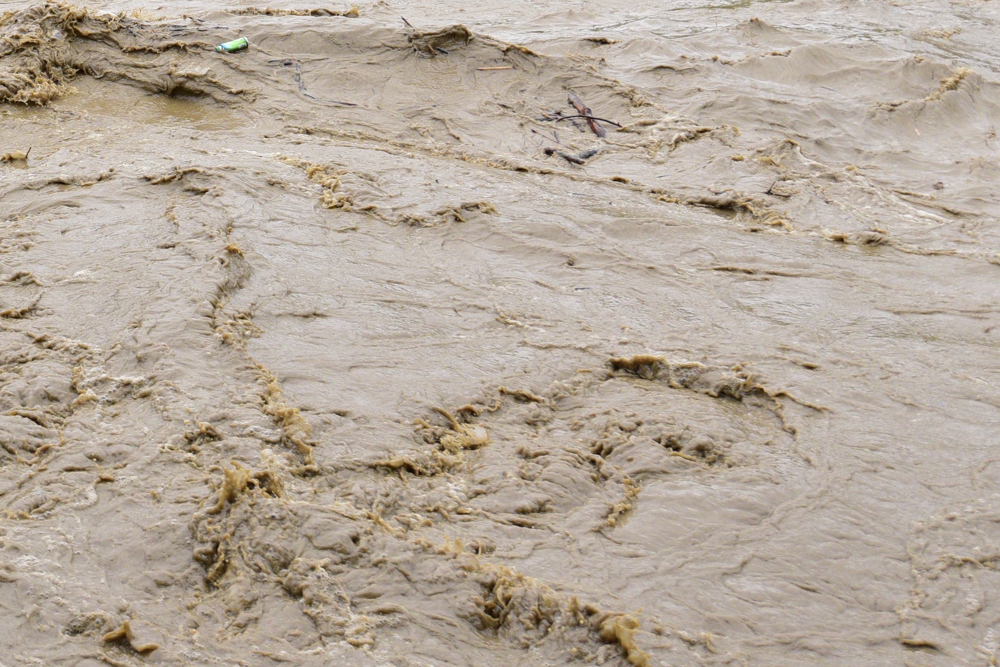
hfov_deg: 27.9
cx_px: 7
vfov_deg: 19.4
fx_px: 1889
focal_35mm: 68
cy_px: -23
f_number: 4.5
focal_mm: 31
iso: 800
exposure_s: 1/1000
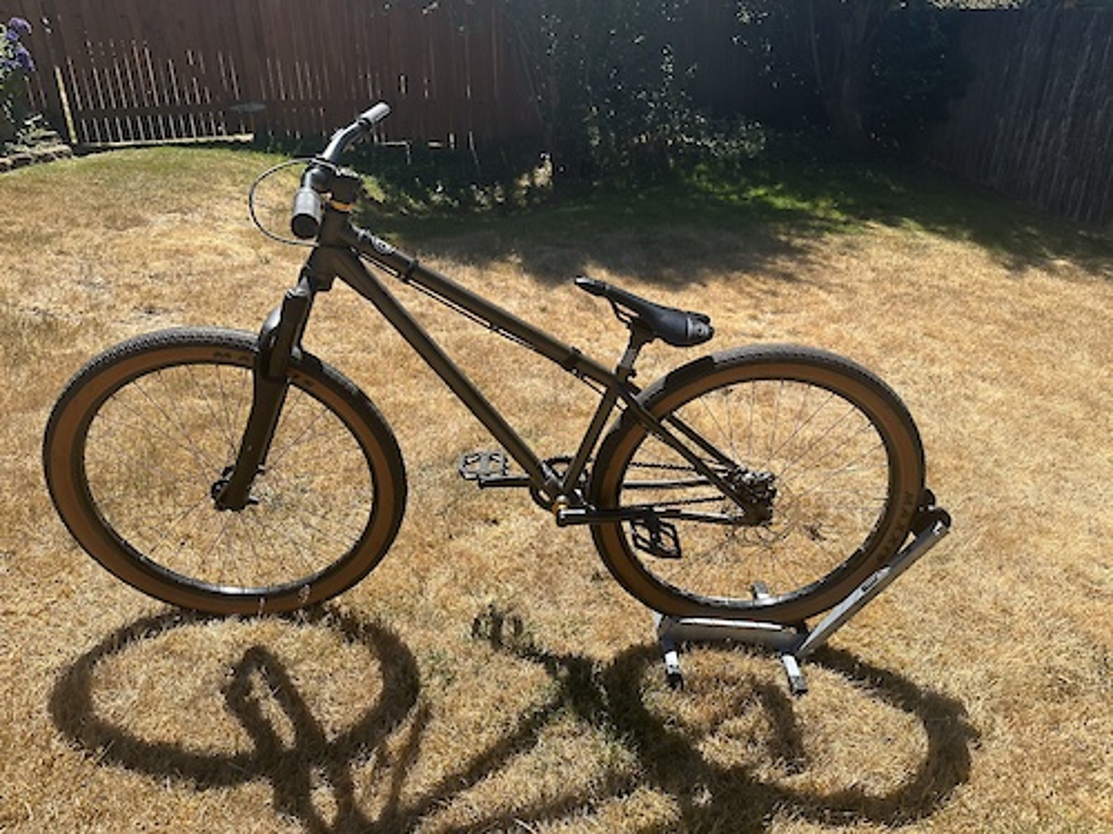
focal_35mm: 24
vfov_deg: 56.8
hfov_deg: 71.6
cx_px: 556
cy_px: 417
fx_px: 772
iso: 80
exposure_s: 1/2882
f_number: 1.78
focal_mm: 6.86
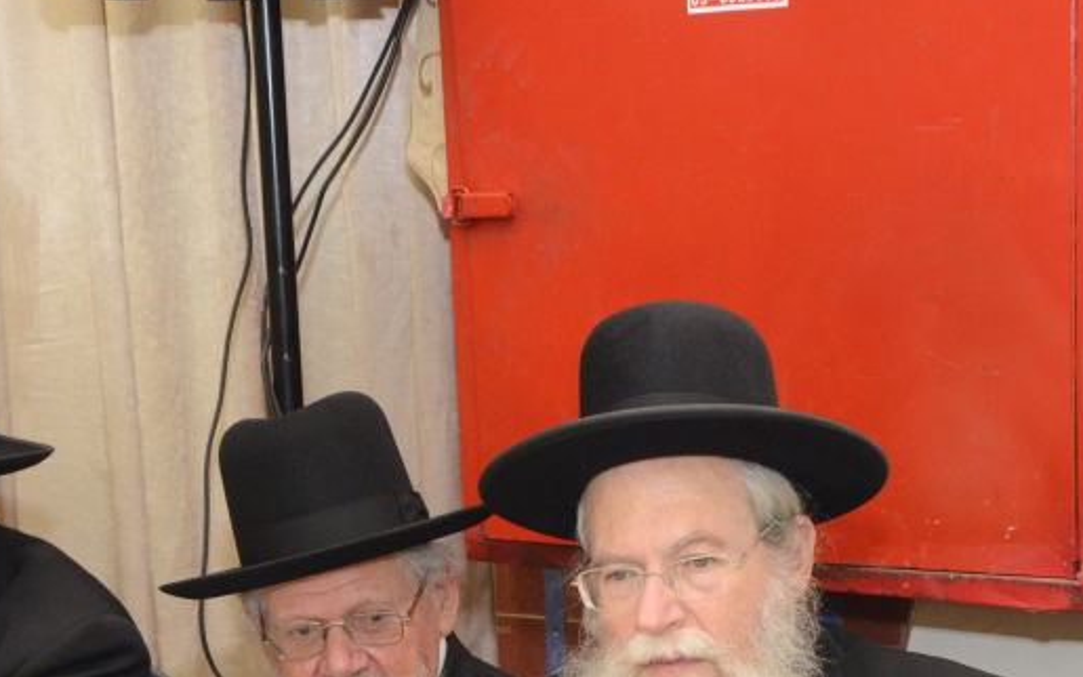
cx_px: 646
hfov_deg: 24.3
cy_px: 688
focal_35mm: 85
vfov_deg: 15.1
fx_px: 2509
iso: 1600
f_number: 5.6
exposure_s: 1/80
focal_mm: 28
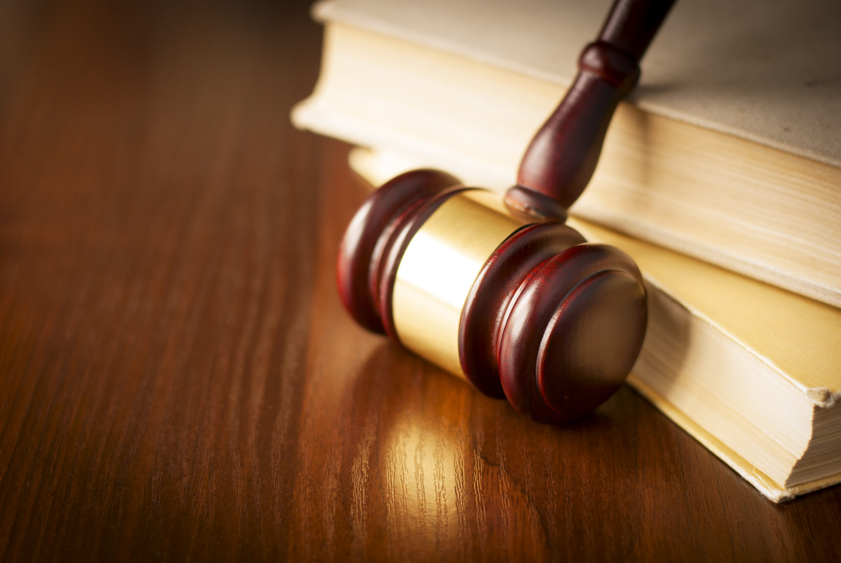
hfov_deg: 27.0
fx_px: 1754
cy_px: 282
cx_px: 420
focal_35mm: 75
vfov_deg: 18.2
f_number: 2.8
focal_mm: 50
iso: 100
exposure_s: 1/30
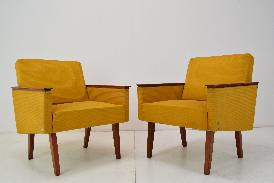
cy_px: 92
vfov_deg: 40.0
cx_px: 137
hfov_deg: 57.2
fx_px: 251
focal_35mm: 33
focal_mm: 22
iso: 1600
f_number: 8
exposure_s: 1/250
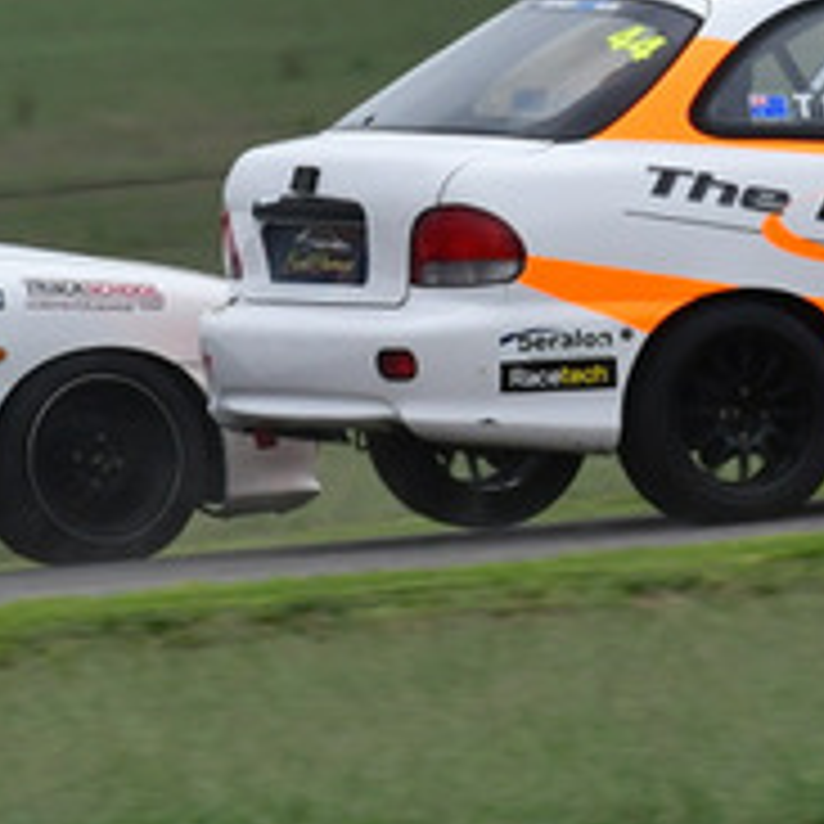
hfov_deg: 0.7
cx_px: 270
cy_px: -135
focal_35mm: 2457
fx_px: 66170
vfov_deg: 0.7
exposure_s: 1/640
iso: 640
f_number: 13
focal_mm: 440
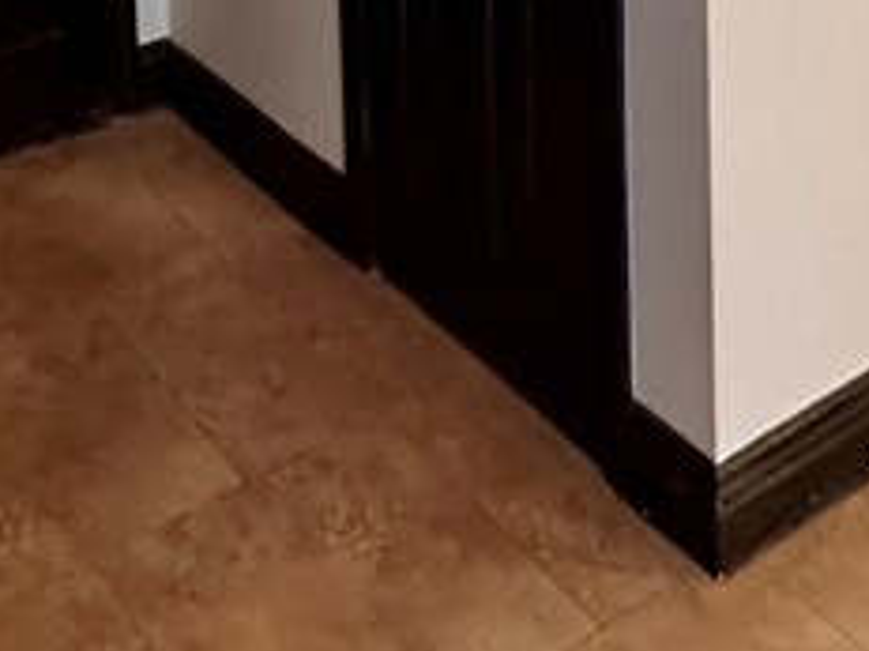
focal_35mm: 62
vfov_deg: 18.2
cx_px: 346
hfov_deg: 31.1
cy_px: -553
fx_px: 1556
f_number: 2.2
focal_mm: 2.22
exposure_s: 1/60
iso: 800
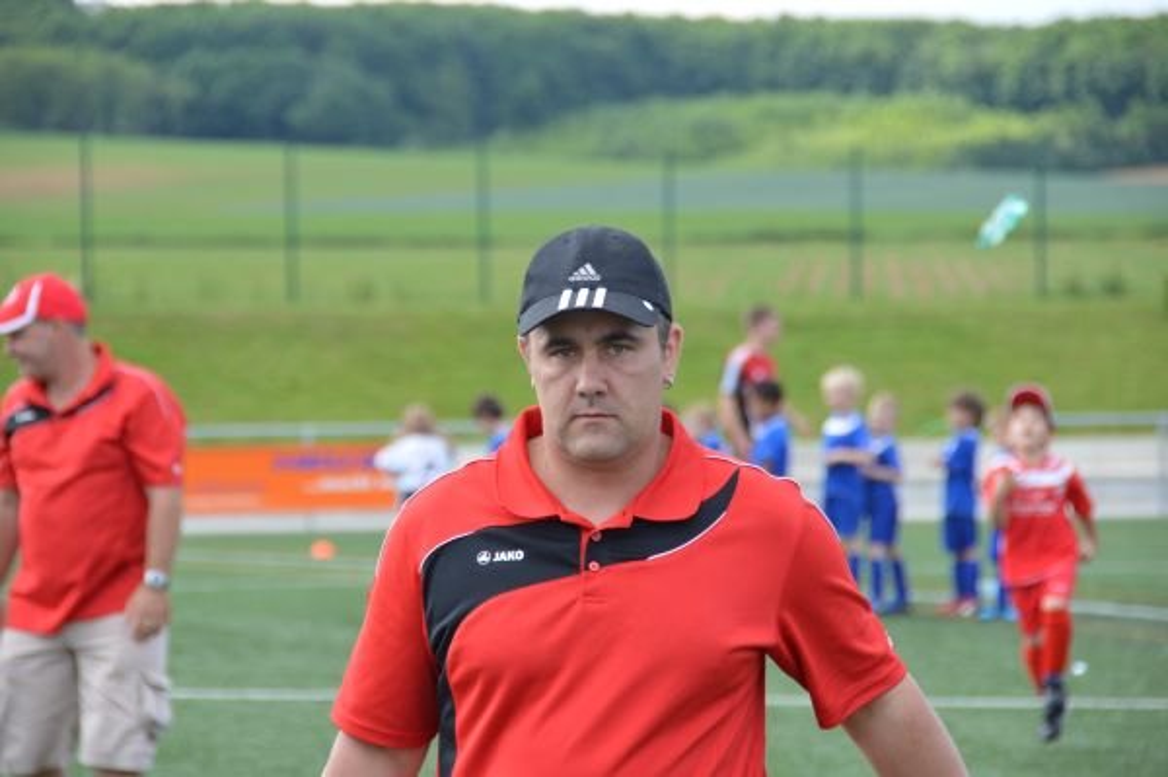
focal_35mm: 195
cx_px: 584
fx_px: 6321
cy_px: 388
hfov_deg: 10.6
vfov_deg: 7.0
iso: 400
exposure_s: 1/500
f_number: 5.6
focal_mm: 130
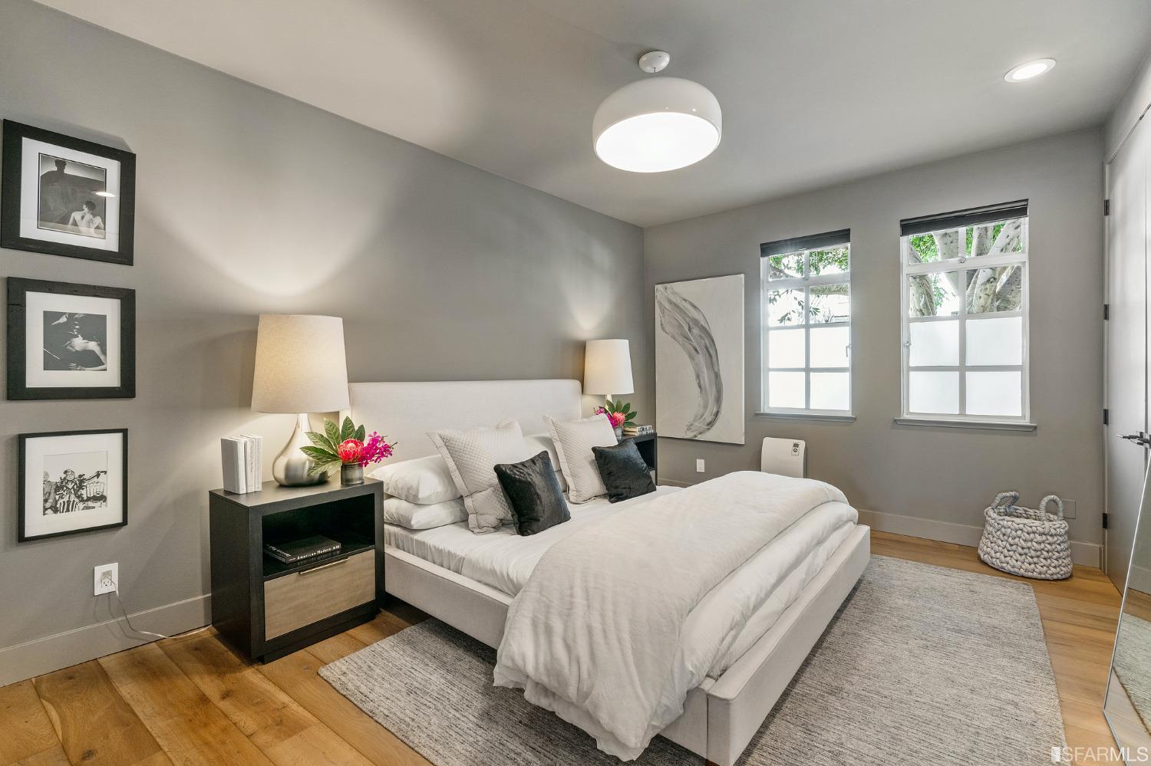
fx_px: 511
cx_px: 576
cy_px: 383
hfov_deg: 96.8
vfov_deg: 73.7
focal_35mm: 16
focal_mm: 16
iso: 320
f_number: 9
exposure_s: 1/5
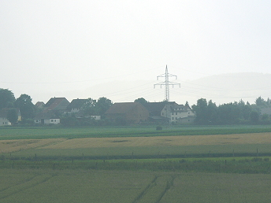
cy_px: 88
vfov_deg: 7.5
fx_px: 1558
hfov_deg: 9.9
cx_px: 114
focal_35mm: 199
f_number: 4
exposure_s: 1/400
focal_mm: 22.8
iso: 50
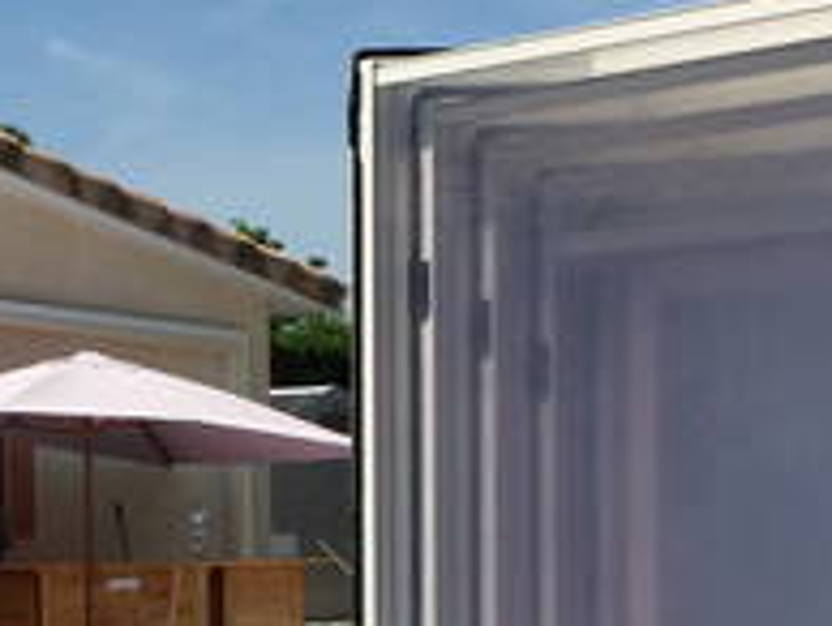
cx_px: 146
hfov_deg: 16.5
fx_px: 2840
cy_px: 677
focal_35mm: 118
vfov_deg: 12.4
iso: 32
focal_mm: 4.15
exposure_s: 1/3968
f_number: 2.2
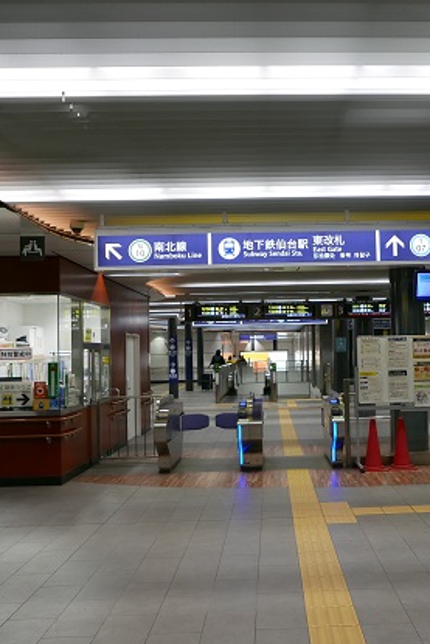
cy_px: 322
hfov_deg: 35.4
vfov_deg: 51.9
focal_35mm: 37
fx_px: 662
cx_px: 306
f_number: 2.5
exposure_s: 1/125
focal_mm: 10.9
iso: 400
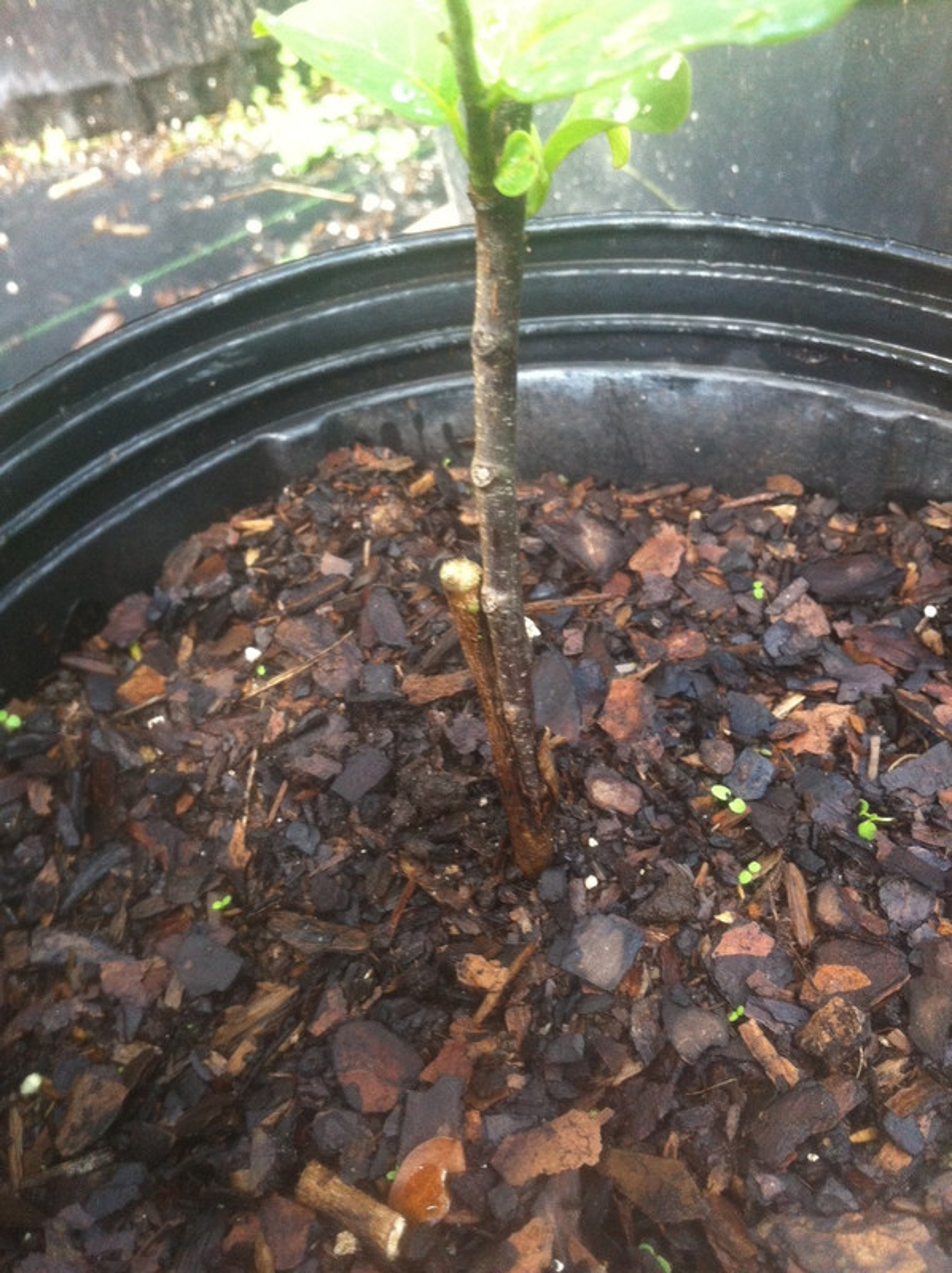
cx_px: 476
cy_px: 636
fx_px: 1286
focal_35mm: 35
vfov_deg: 52.7
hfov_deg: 40.6
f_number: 2.8
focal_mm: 3.85
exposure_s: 1/15
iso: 160
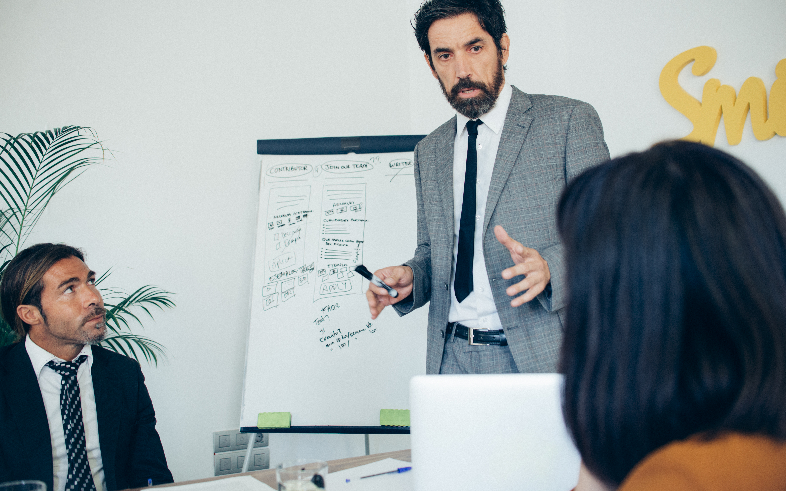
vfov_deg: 33.6
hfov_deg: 51.5
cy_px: 226
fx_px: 814
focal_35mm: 38
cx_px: 393
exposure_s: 1/160
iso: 800
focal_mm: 35
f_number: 3.5
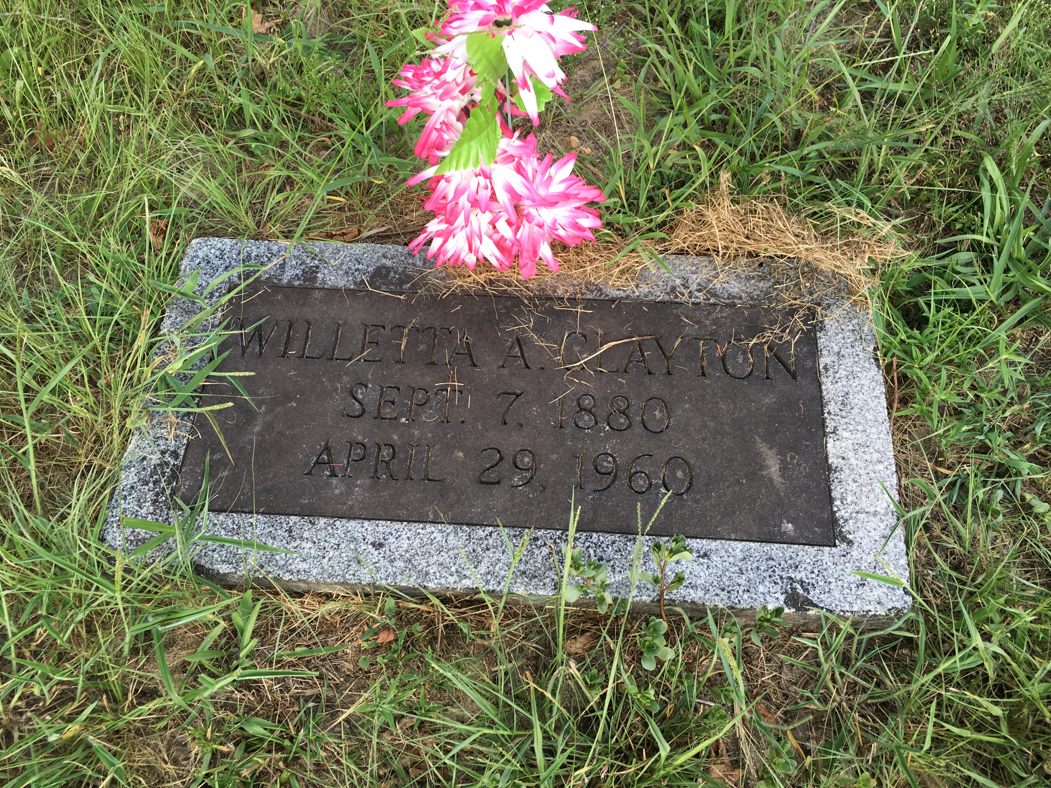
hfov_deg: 61.7
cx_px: 526
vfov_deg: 48.2
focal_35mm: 29
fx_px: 880
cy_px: 394
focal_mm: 4.15
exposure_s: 1/120
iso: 25
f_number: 2.2
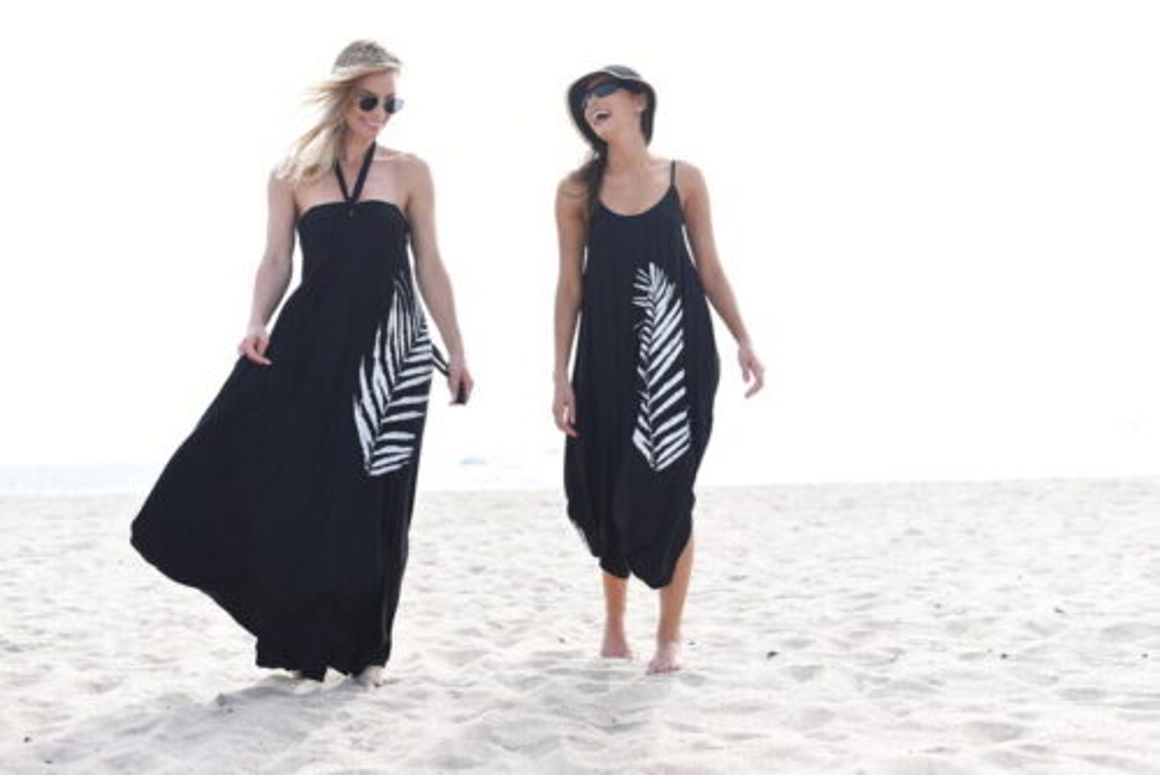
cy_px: 388
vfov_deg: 27.0
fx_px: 1612
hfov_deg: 39.6
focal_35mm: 50
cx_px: 580
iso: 125
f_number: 3.5
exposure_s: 1/640
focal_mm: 50
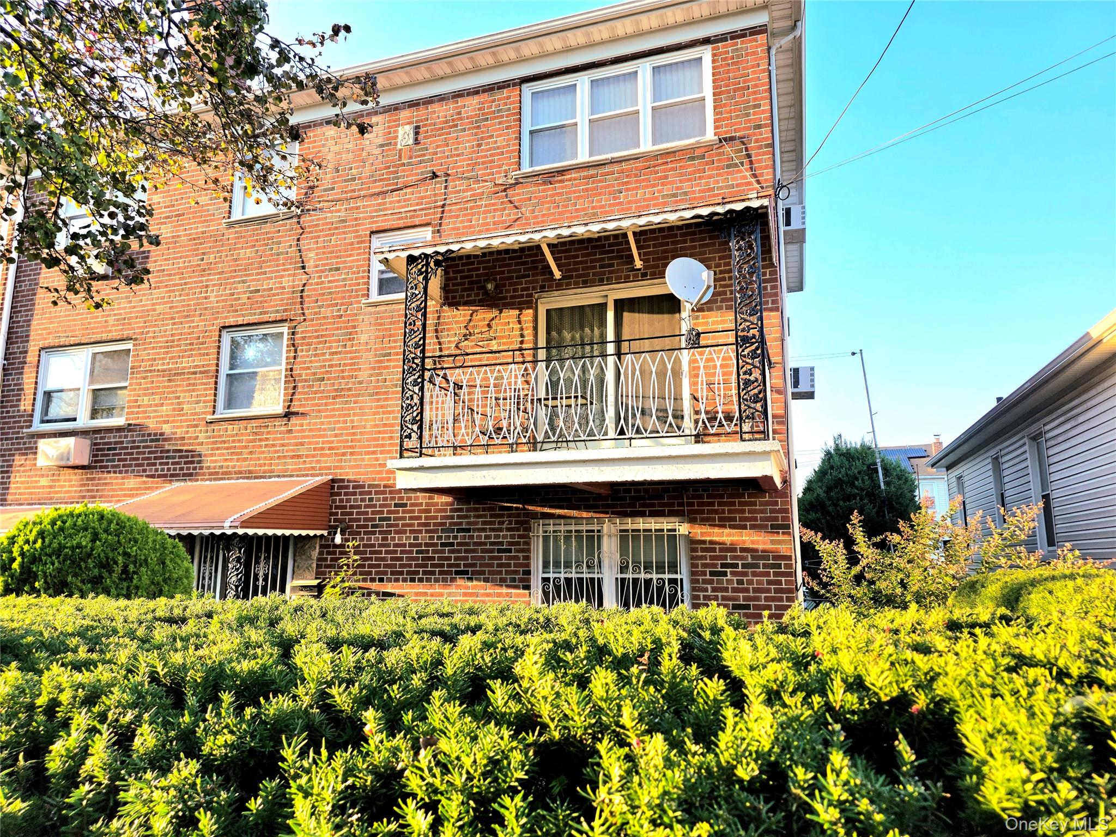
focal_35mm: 23
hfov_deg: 73.9
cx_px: 558
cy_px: 418
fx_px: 742
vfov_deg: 58.9
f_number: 1.7
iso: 32
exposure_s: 1/370
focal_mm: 6.3
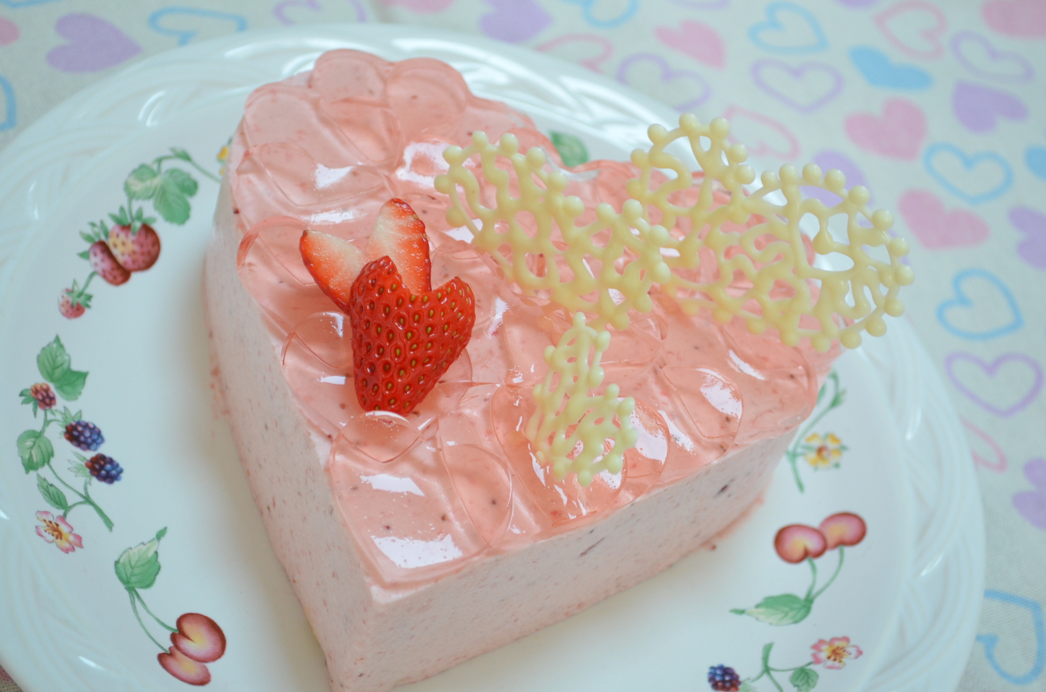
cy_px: 346
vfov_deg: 19.6
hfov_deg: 29.3
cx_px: 523
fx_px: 2000
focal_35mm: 69
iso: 800
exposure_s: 1/60
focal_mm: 46
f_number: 5.3
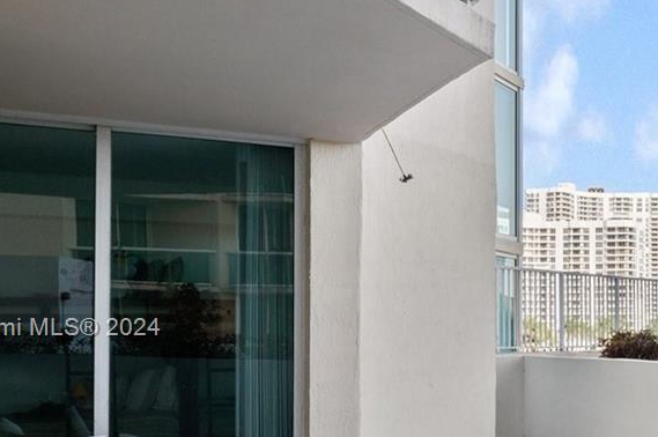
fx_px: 1077
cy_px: 330
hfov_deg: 30.5
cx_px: 716
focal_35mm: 59
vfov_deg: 22.7
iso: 200
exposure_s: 1/200
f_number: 8
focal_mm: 21
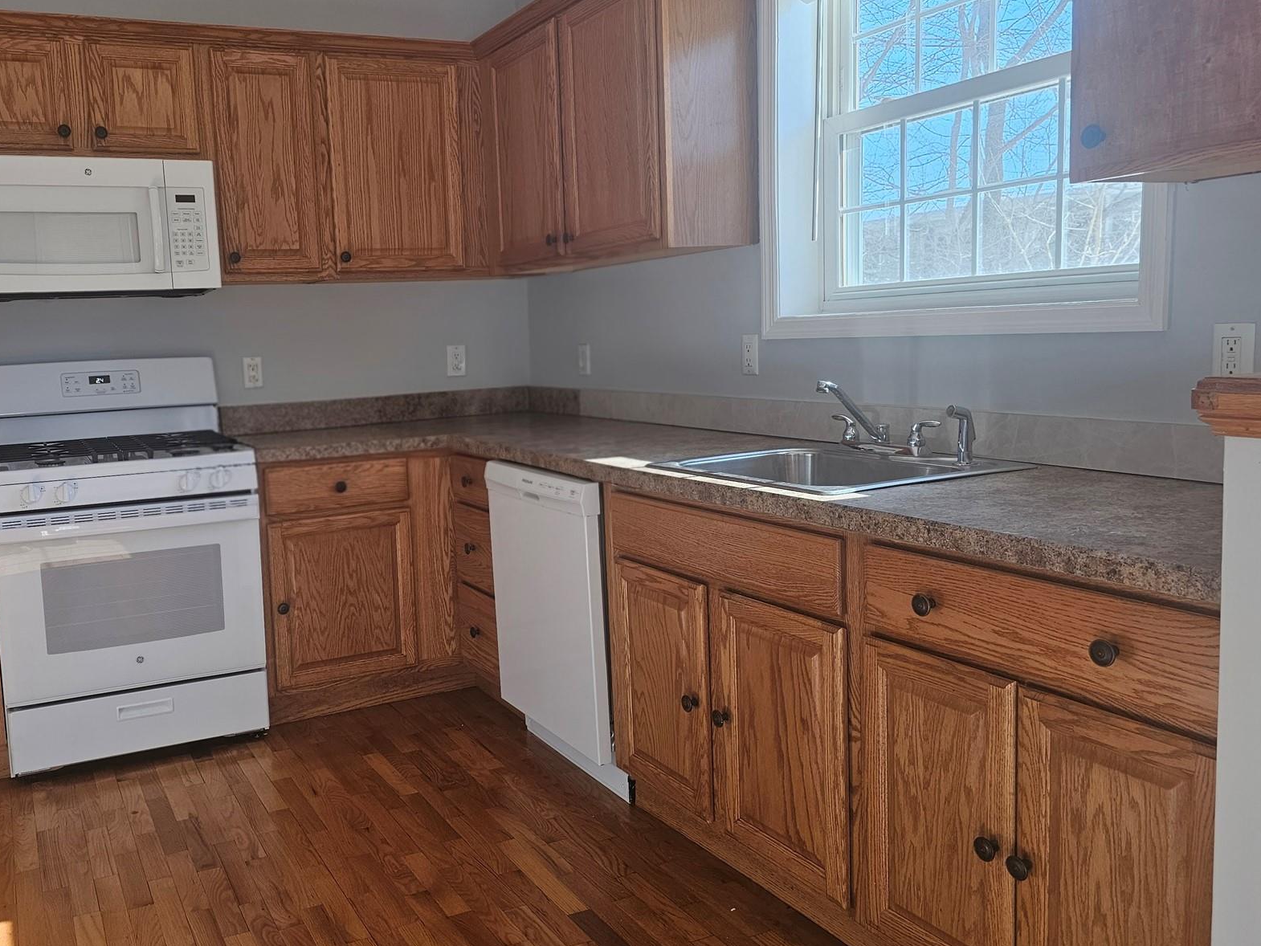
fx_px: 1093
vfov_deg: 46.8
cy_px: 487
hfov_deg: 58.9
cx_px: 444
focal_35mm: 30
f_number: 1.7
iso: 100
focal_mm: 6.3
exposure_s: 1/370
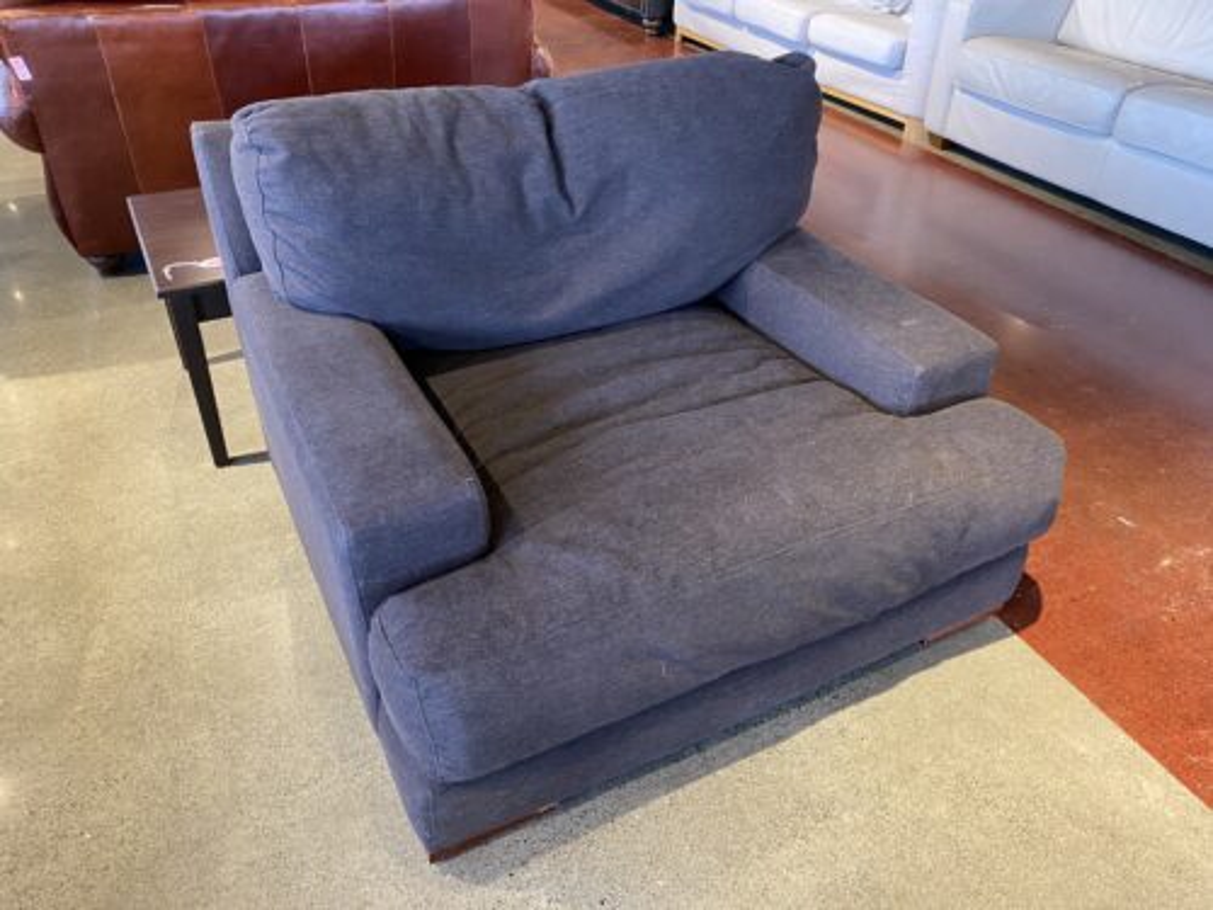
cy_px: 455
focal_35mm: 26
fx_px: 911
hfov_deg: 67.3
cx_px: 606
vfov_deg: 53.1
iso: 320
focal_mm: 4.25
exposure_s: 1/60
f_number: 1.8
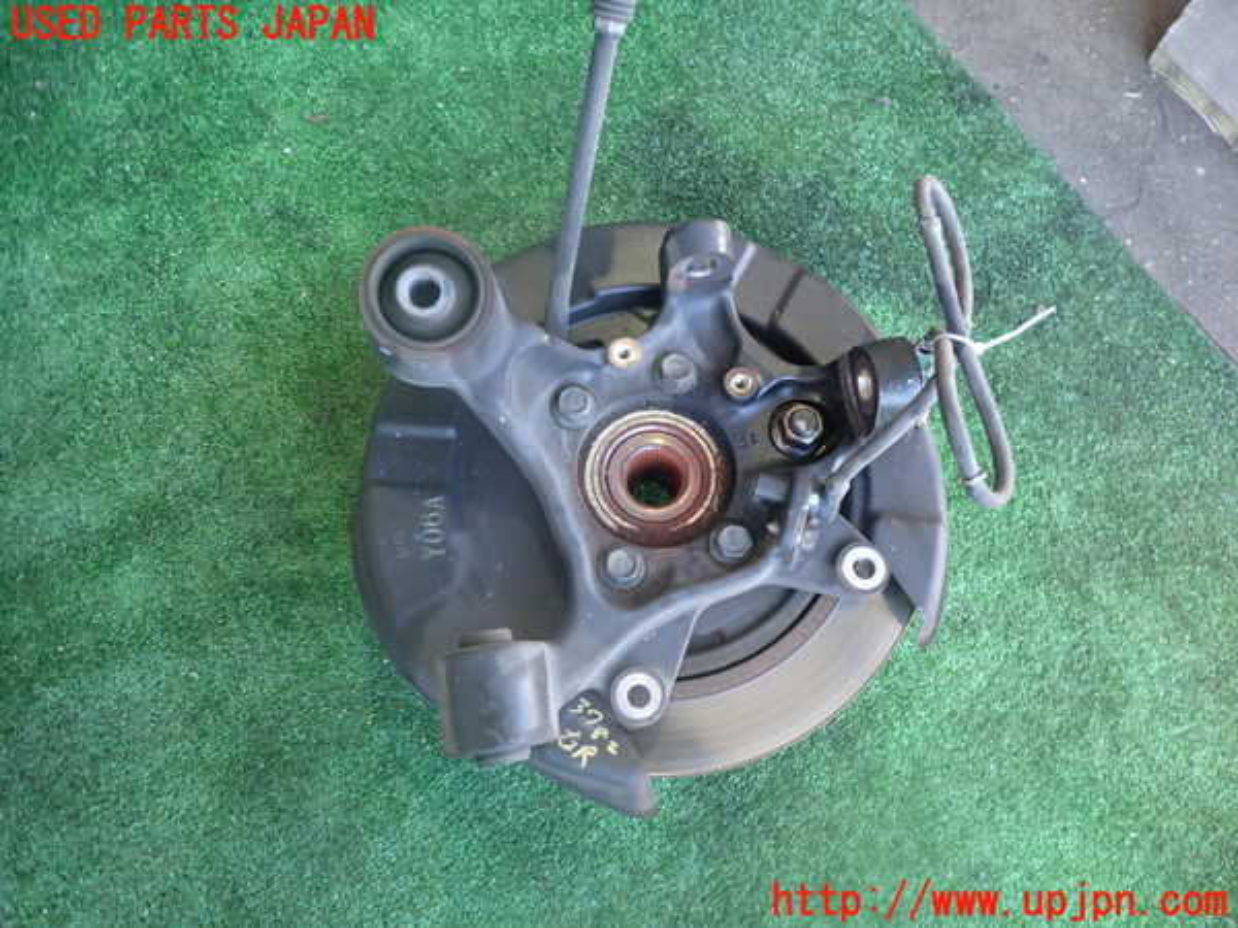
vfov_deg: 54.9
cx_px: 619
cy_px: 464
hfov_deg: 69.4
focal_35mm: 25
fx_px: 894
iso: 200
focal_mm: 4.5
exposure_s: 1/60
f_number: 2
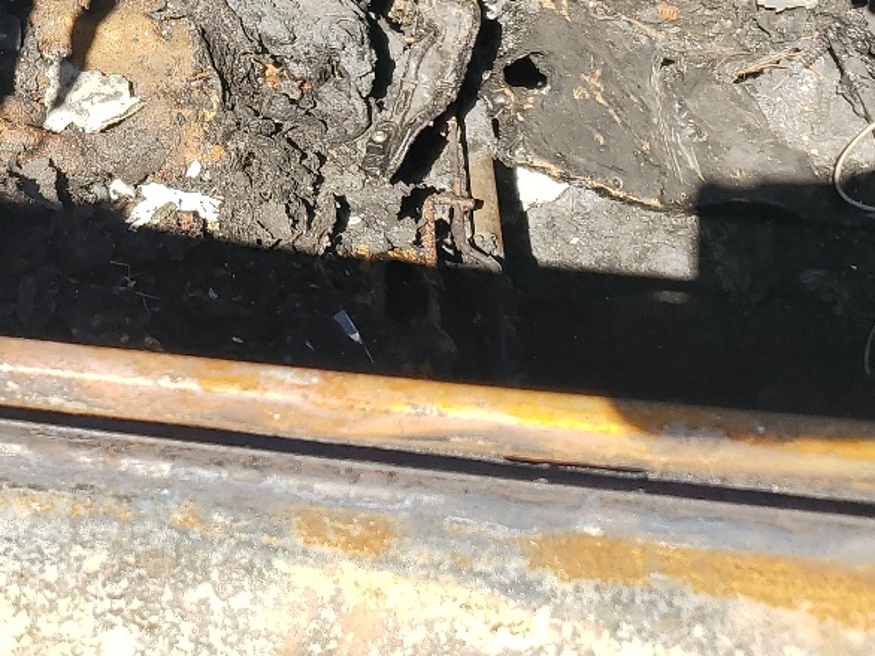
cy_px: -124
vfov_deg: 19.5
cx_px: 81
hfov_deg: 26.5
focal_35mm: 71
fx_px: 1794
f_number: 1.5
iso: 50
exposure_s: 1/1250
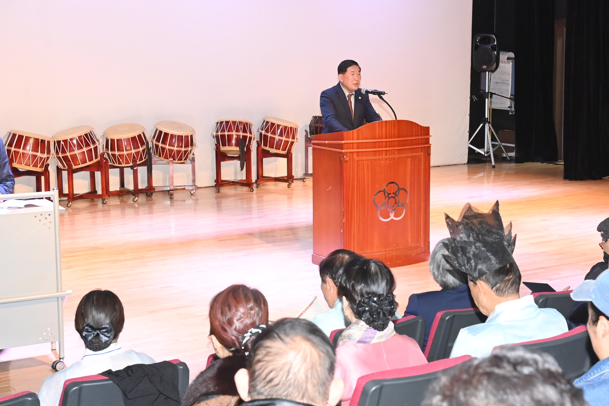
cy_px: 183
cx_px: 402
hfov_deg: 31.7
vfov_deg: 21.6
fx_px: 1066
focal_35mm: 63
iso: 5000
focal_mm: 38
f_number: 6.3
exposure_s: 1/250
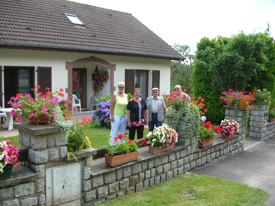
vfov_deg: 40.7
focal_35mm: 35
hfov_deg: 52.6
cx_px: 138
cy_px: 103
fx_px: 278
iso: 50
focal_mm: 5.8
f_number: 2.8
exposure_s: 1/203
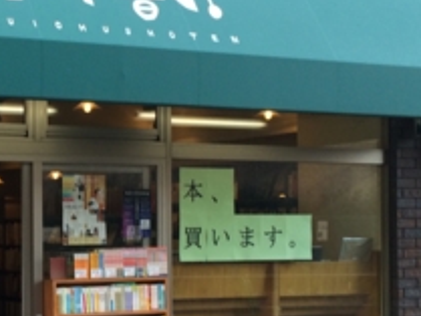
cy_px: 221
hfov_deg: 20.6
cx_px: 6
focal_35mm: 92
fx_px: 1120
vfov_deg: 16.0
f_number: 2.2
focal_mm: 4.12
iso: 40
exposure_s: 1/120
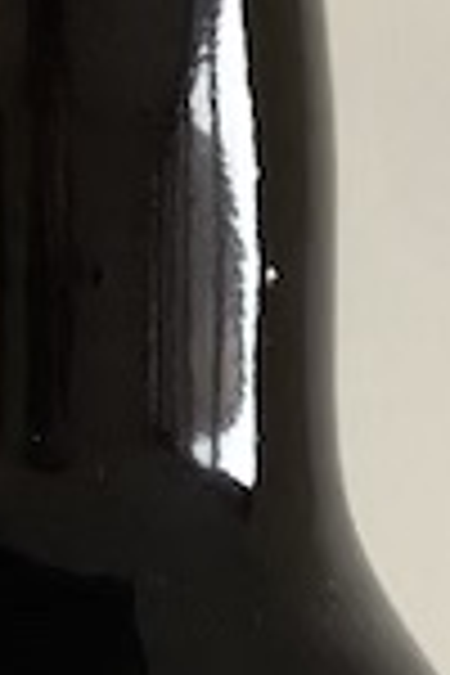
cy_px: 927
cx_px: 122
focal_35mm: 199
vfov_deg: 10.1
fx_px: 3731
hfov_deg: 6.9
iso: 100
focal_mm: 3.99
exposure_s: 1/13
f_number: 1.8
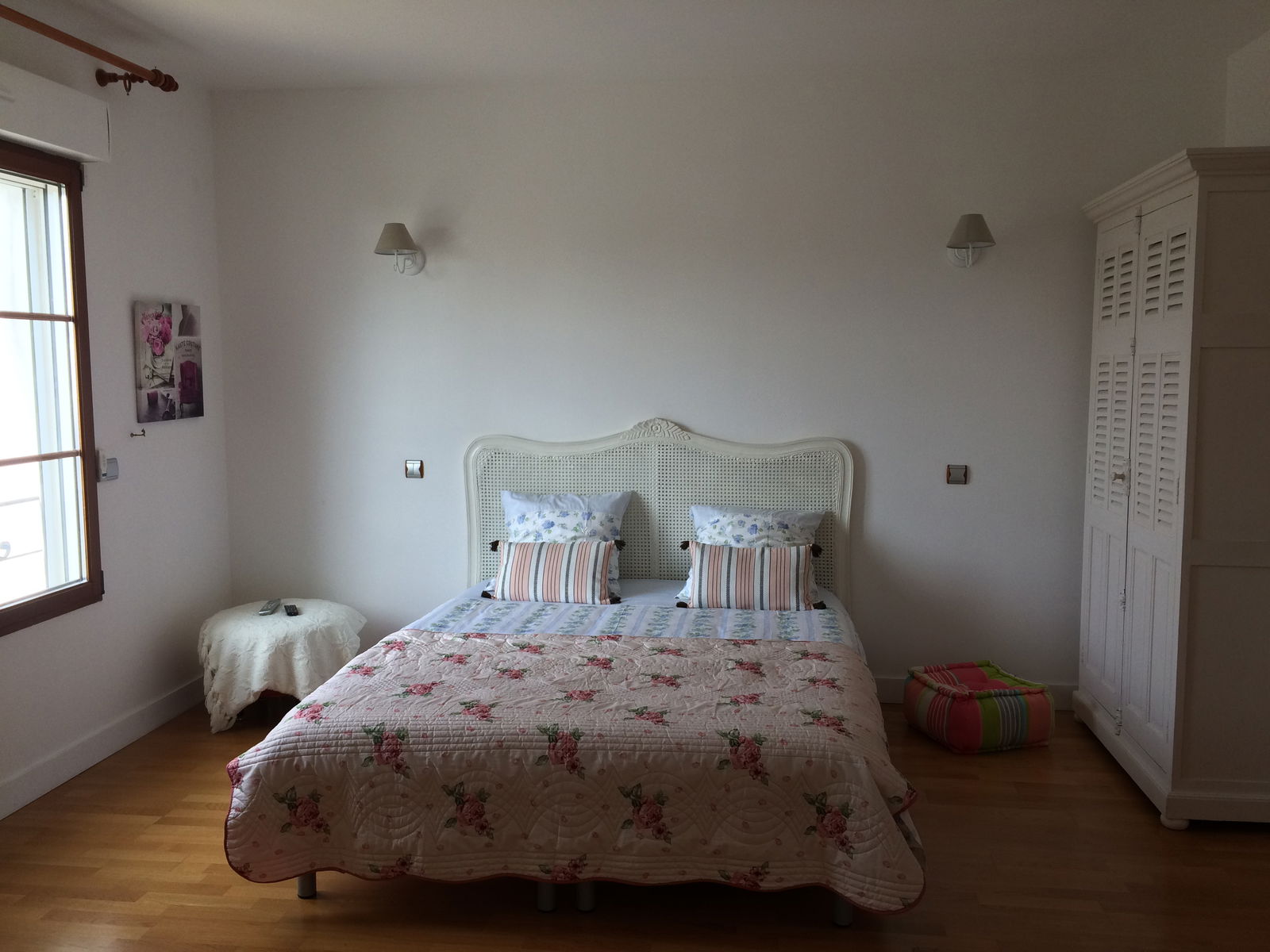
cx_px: 635
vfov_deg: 48.2
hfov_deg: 61.7
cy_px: 476
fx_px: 1064
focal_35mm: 29
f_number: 2.2
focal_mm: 4.15
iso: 64
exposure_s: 1/100
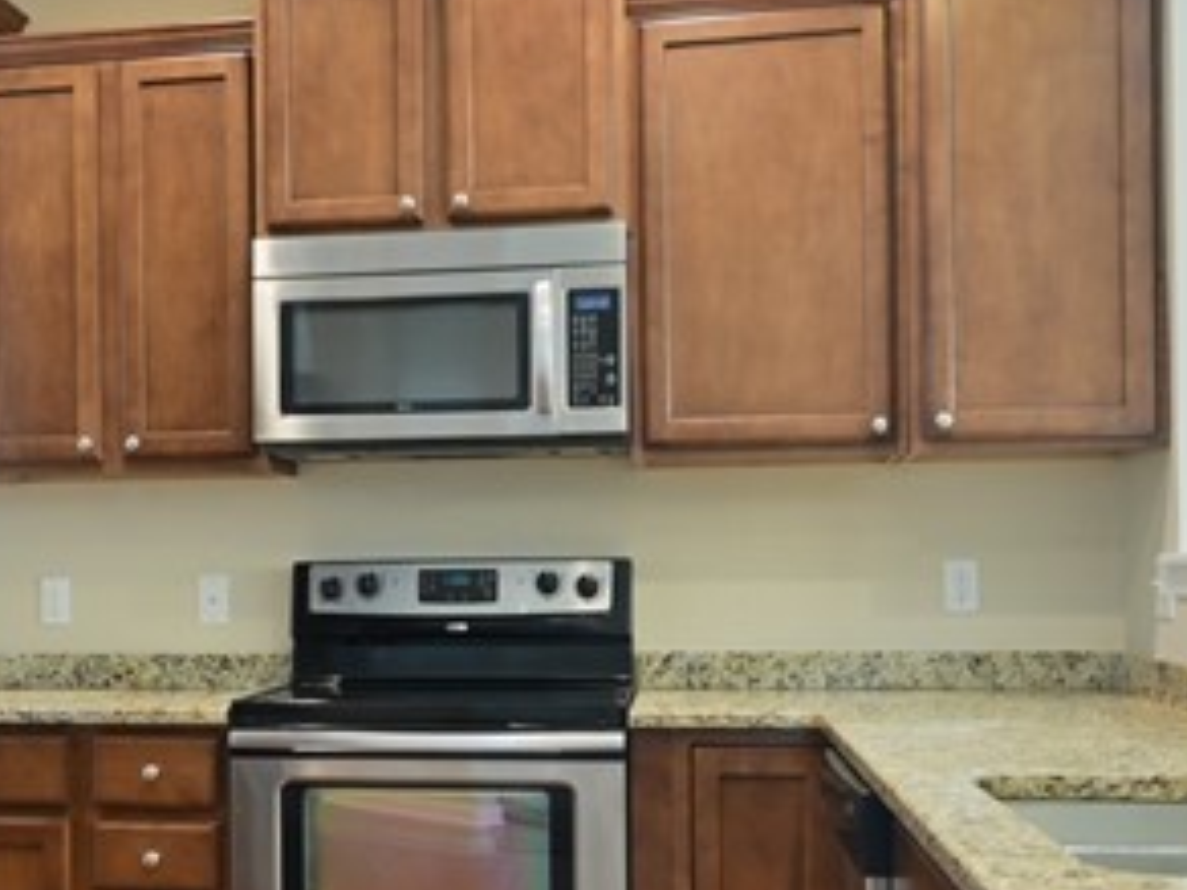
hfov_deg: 37.4
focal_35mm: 50
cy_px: 561
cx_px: 329
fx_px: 1715
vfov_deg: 29.0
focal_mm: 14
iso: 400
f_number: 9
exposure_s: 1/4
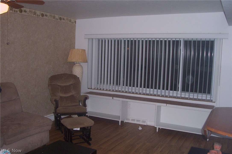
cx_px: 116
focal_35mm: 34
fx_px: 219
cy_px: 77
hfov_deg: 55.8
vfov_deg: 38.8
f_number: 2.7
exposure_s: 1/60
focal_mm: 5.6
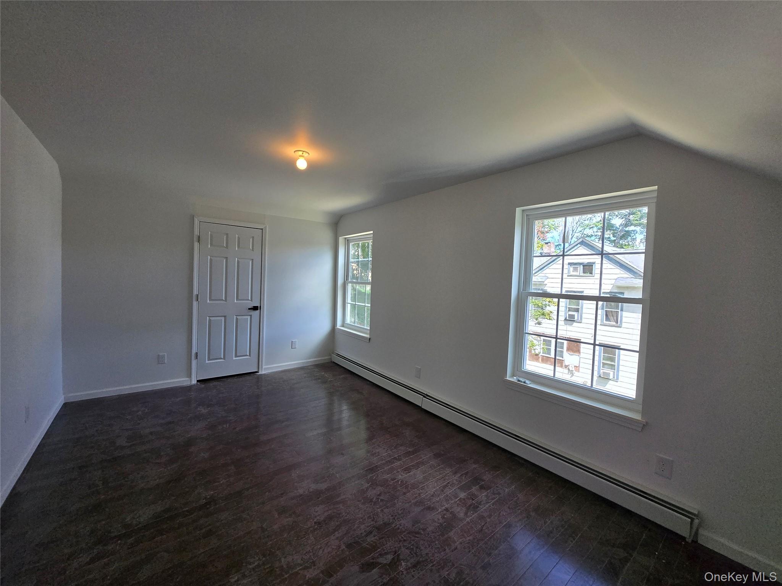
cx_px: 391
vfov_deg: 89.9
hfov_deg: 106.2
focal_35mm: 13
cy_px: 293
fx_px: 294
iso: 160
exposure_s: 1/359
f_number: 2.2
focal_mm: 1.7
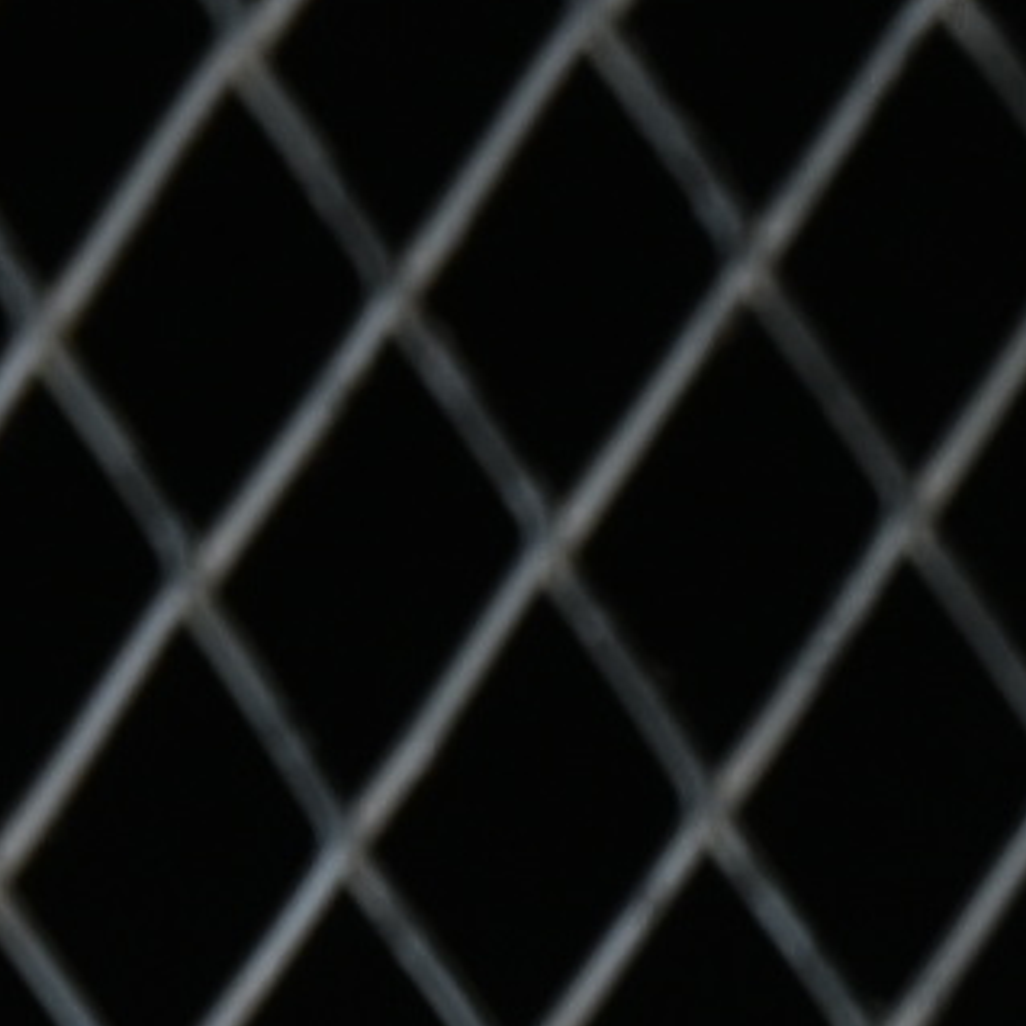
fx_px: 18678
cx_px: 4246
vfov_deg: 3.1
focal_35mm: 557
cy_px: 2731
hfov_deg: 3.0
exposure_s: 1/40
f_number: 6.3
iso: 160
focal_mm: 50
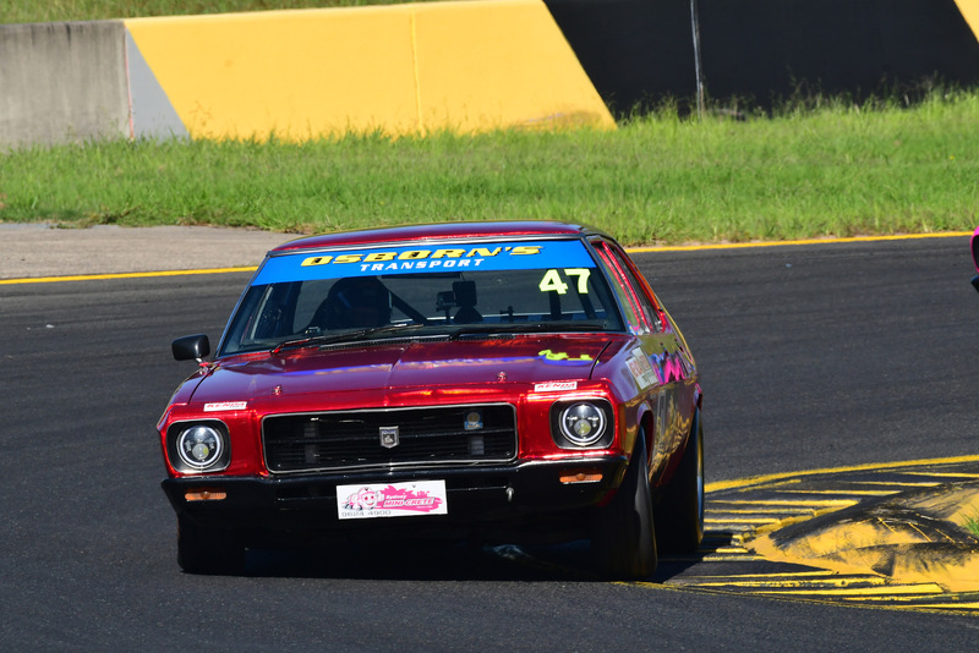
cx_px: 490
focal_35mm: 525
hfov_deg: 3.9
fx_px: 14281
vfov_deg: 2.6
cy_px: 326
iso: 500
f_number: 13
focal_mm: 350
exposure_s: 1/640
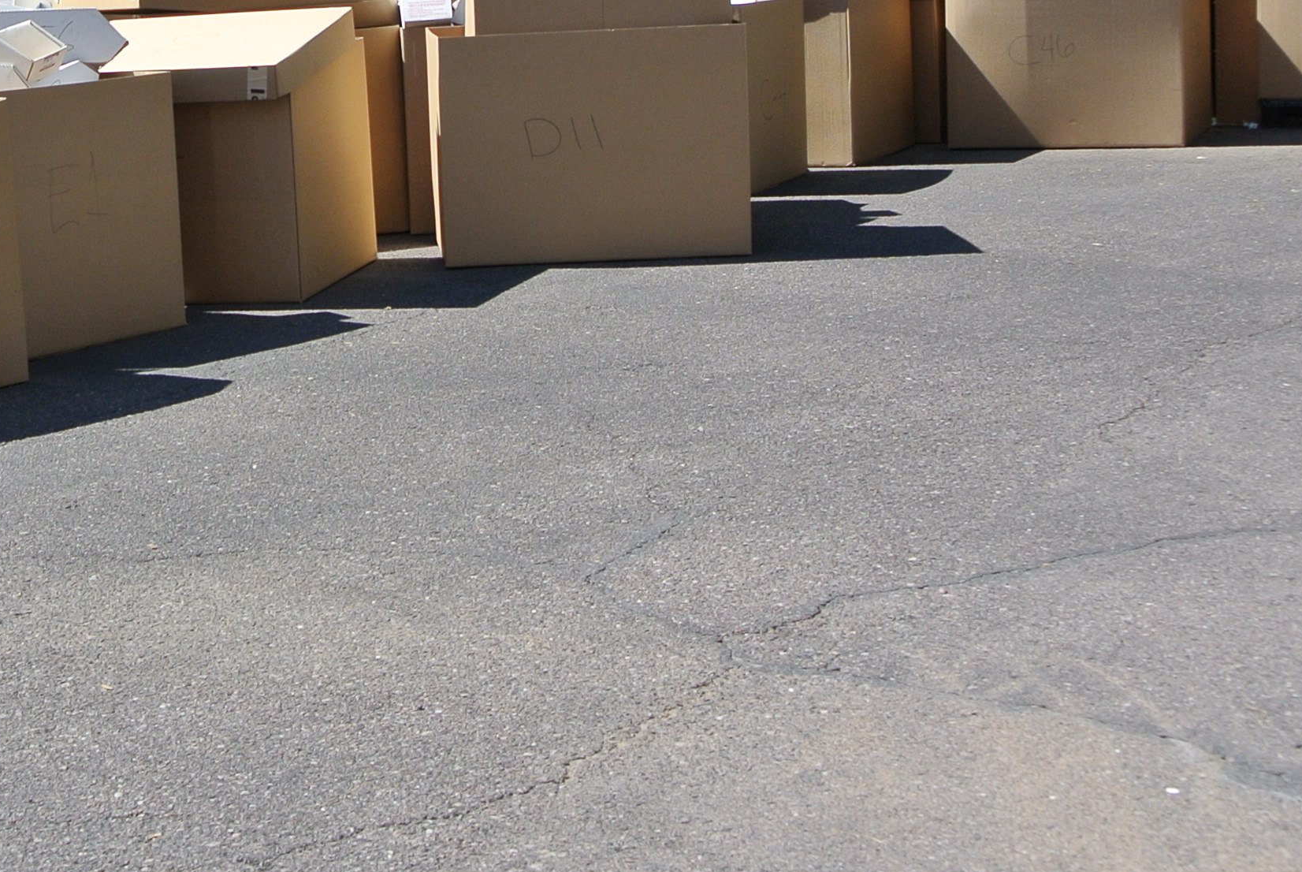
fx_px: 2716
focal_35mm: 75
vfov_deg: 18.2
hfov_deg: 26.3
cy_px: 265
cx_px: 190
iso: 100
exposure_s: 1/400
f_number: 5
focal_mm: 12.2
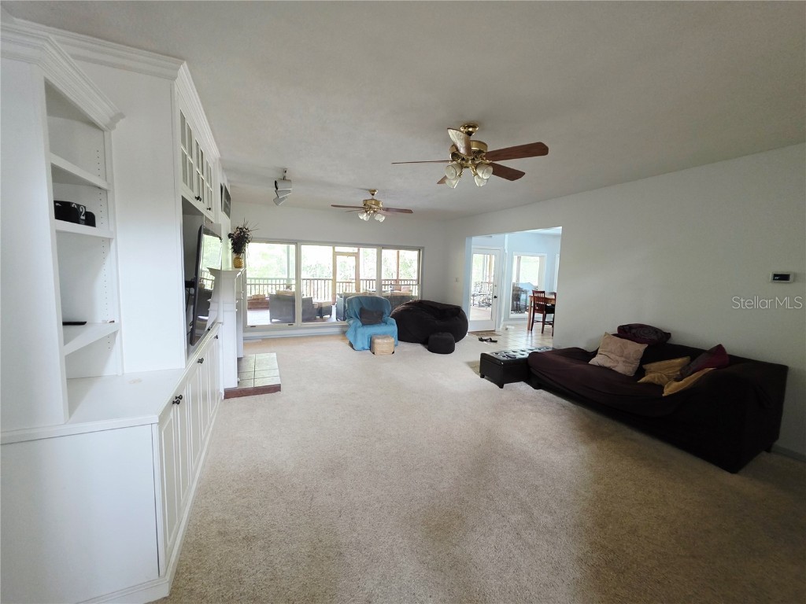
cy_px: 302
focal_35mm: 13
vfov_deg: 89.9
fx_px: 303
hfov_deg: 106.2
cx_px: 403
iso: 640
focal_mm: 2.2
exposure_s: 1/60
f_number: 1.9
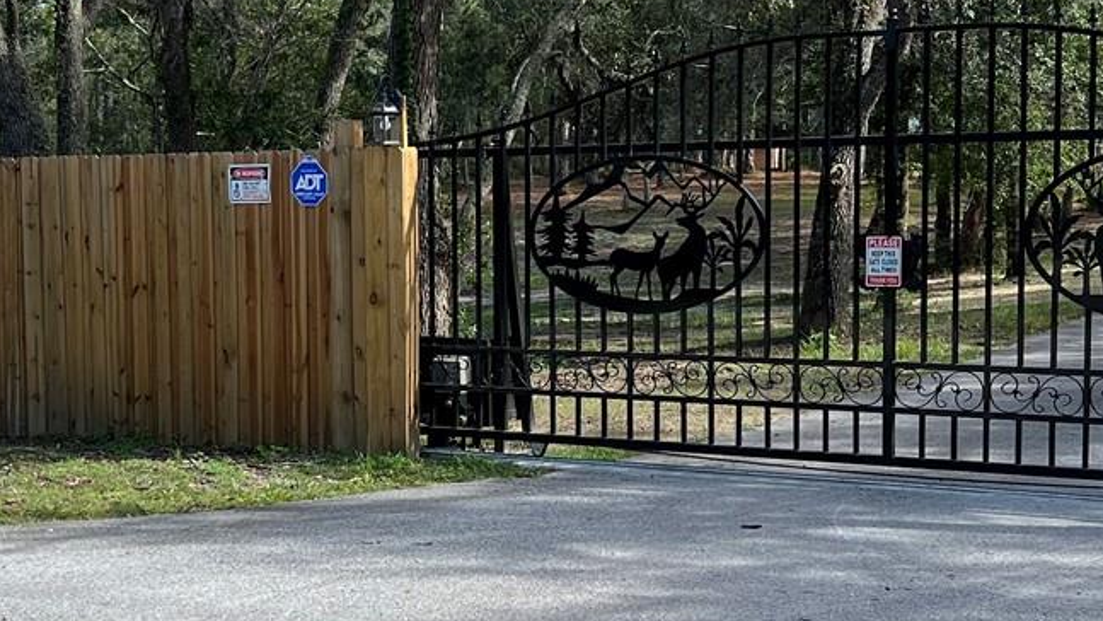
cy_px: 350
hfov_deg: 29.9
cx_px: 367
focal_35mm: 70
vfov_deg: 17.2
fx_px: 2047
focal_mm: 5.7
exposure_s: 1/2083
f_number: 1.5
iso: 50
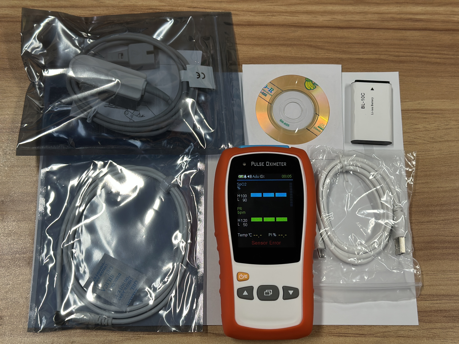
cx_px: 230
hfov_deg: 39.7
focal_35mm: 48
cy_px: 172
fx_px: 636
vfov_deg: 30.3
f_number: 1.78
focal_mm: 6.86
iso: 100
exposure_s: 1/100
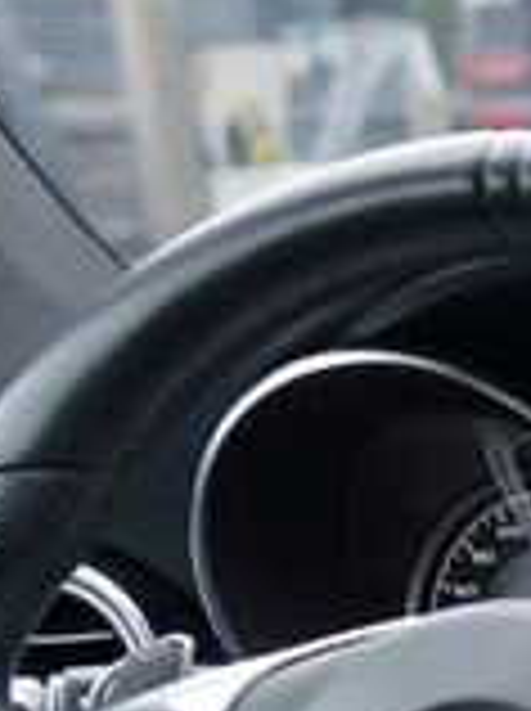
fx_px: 3076
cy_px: 979
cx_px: 1840
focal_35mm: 150
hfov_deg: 7.8
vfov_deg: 12.7
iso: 100
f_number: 3.2
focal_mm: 24
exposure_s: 1/40
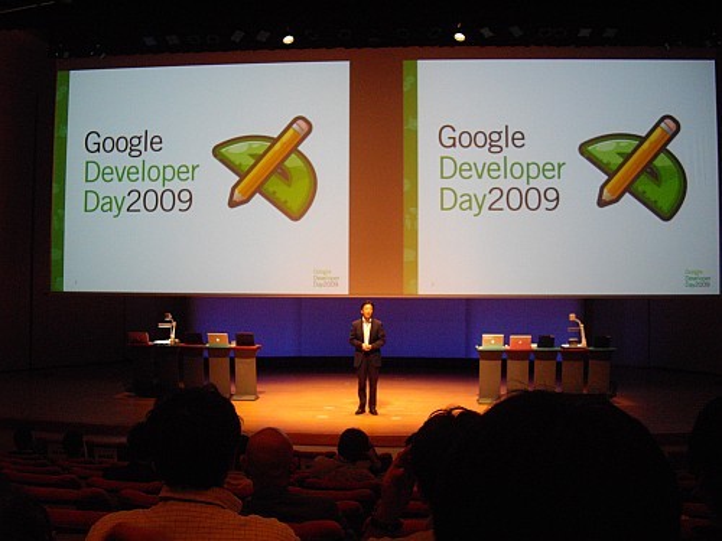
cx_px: 361
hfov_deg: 49.0
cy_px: 270
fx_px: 793
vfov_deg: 37.7
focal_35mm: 38
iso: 400
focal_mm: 7.9
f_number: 2.8
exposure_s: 1/30
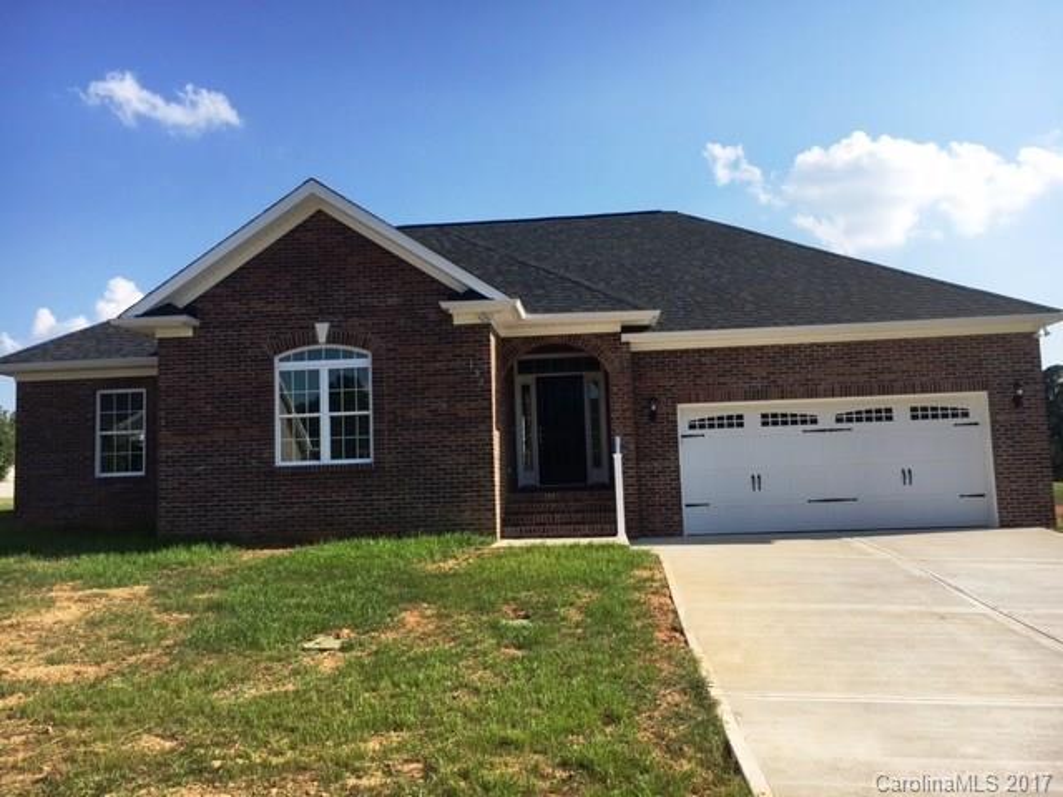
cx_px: 532
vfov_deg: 48.2
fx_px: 891
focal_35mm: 29
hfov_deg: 61.7
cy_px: 398
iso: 25
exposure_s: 1/1374
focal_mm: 4.15
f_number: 2.2
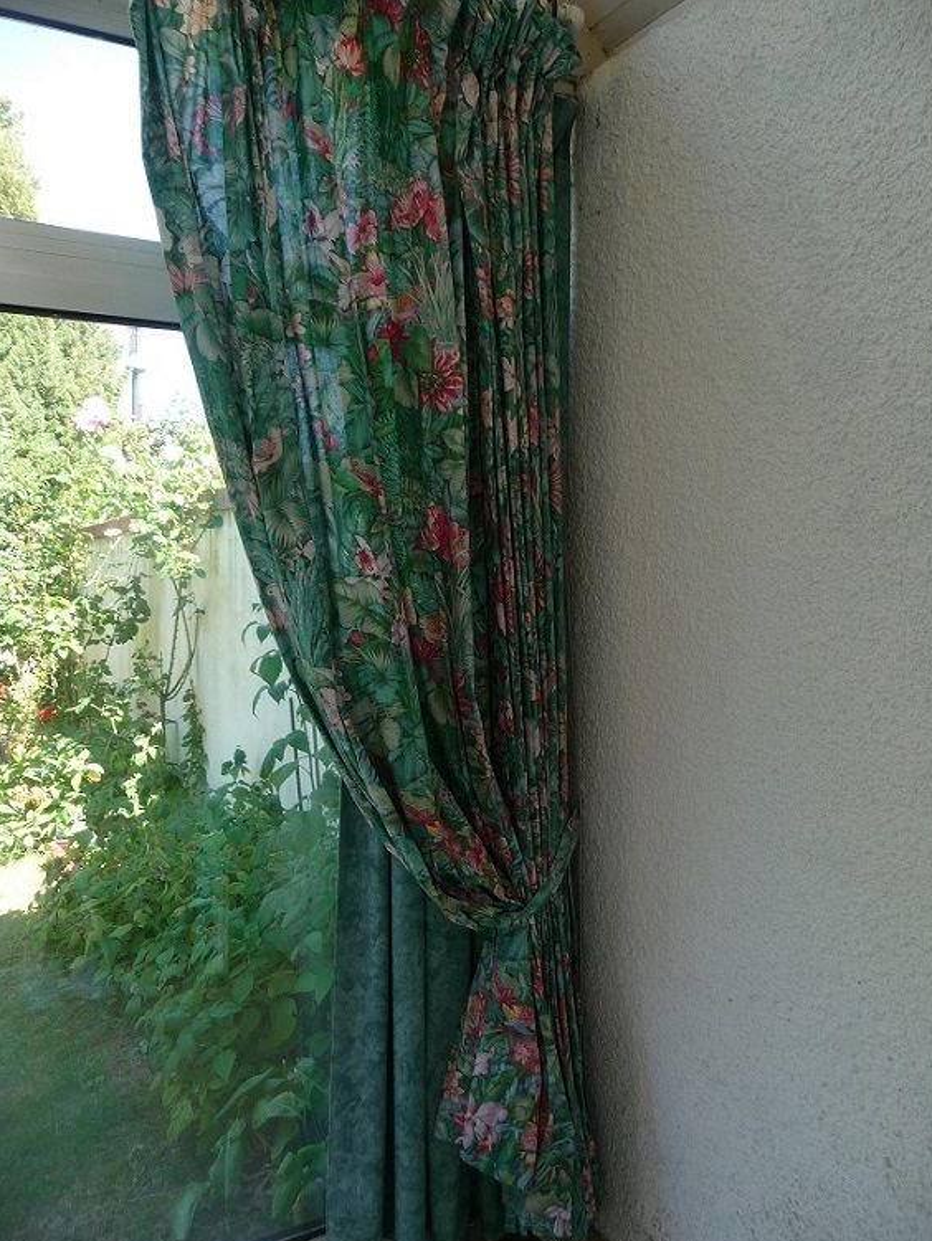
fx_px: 1040
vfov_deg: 61.6
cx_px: 479
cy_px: 613
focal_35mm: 29
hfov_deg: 48.3
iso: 100
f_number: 3.3
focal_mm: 4.7
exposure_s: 1/80
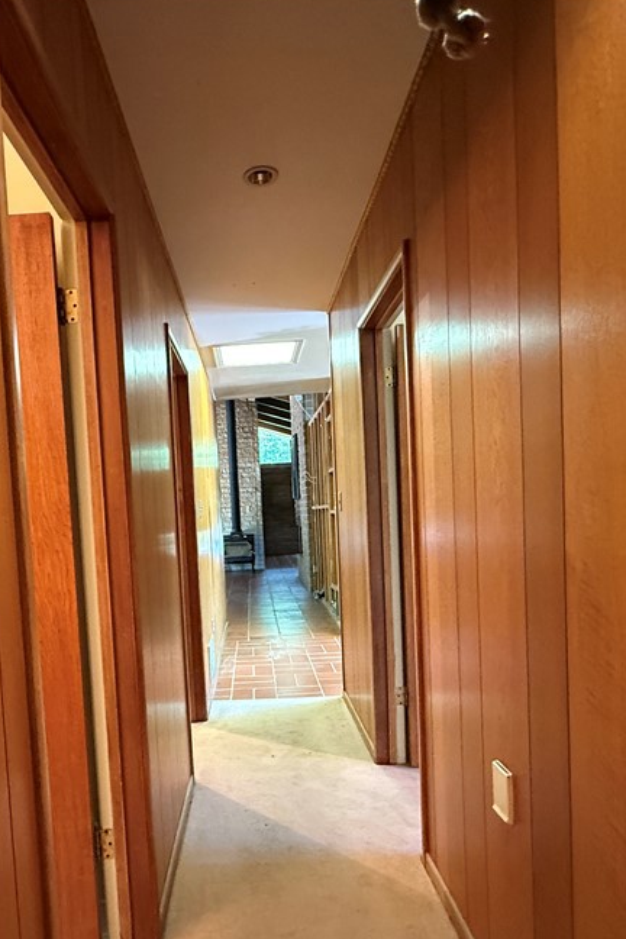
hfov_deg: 54.4
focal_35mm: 23
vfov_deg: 75.5
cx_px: 232
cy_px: 546
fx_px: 600
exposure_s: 1/60
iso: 800
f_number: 2.2
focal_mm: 2.22
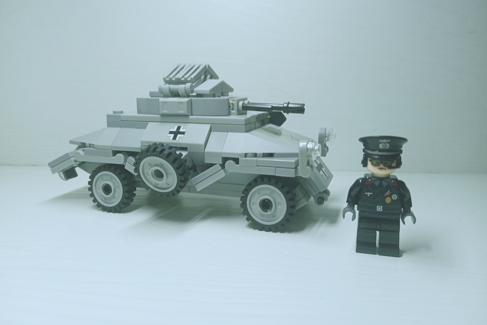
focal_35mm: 28
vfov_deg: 46.4
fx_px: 379
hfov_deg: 65.5
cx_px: 241
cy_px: 150
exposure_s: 1/40
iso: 114
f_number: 1.8
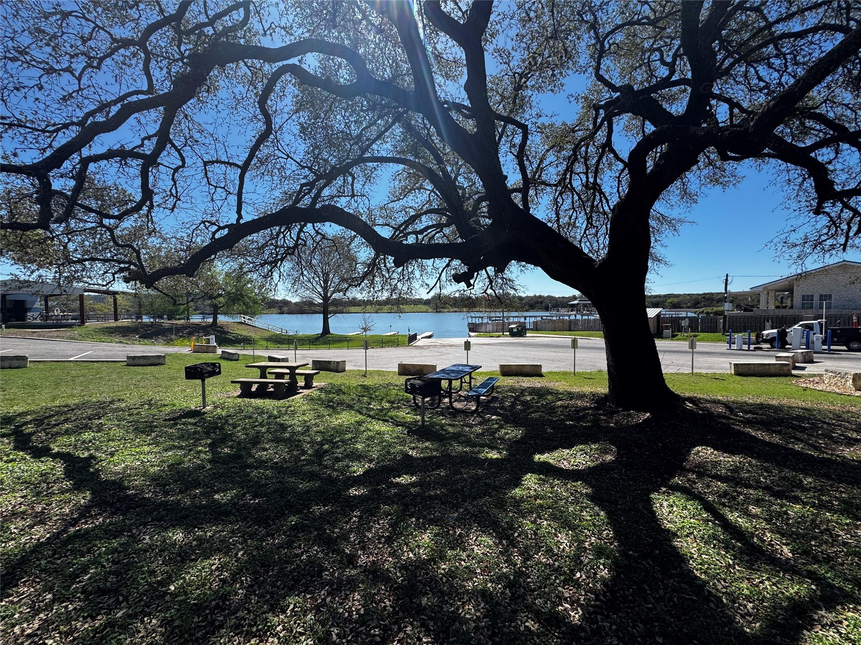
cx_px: 430
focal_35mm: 14
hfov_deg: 102.1
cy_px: 322
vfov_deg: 85.7
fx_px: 348
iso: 50
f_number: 2.2
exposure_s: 1/1880
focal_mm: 2.22
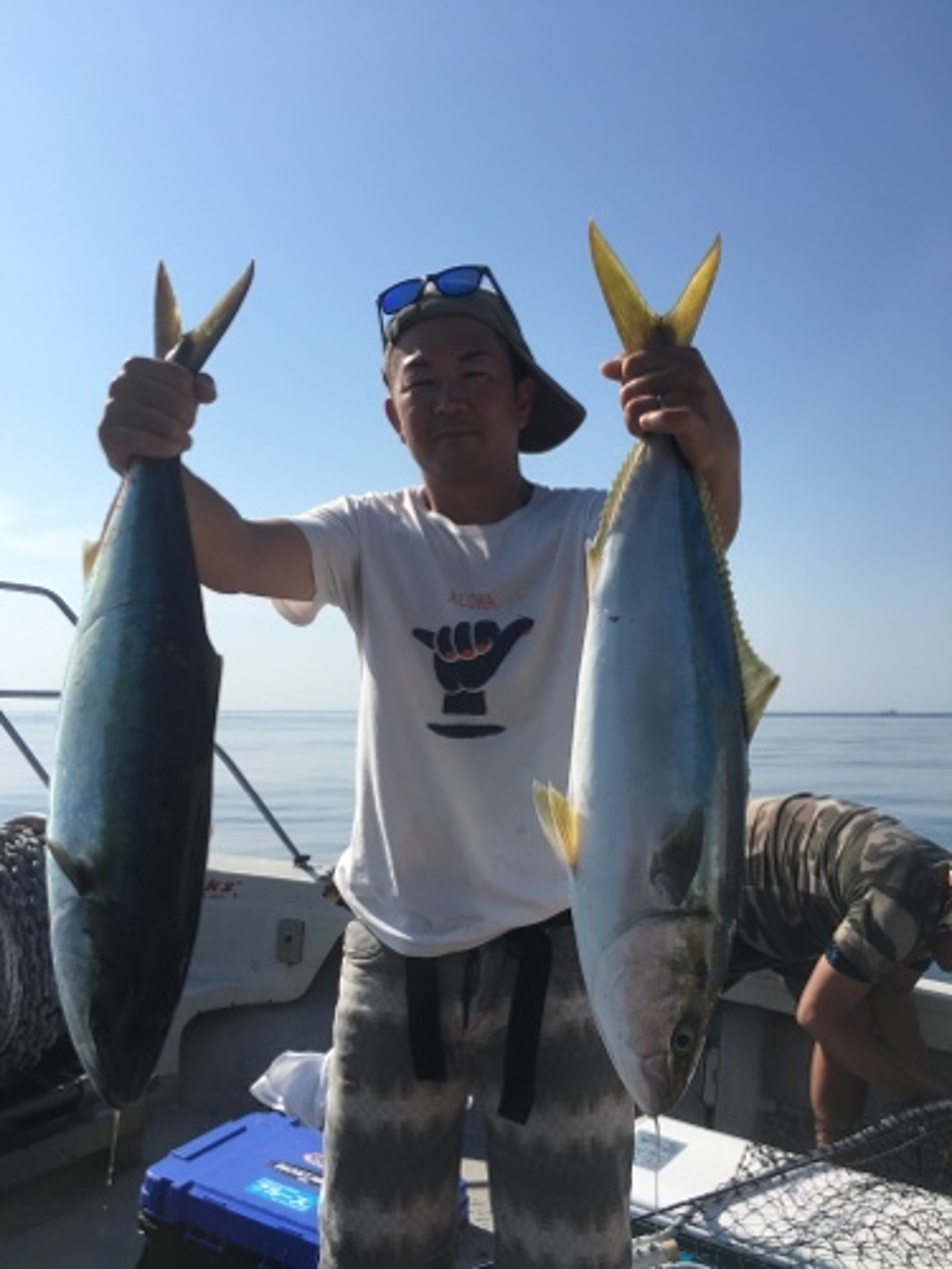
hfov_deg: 48.2
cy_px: 634
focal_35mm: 29
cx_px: 476
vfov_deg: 61.7
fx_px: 1063
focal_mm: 4.15
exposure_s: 1/2331
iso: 25
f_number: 2.2
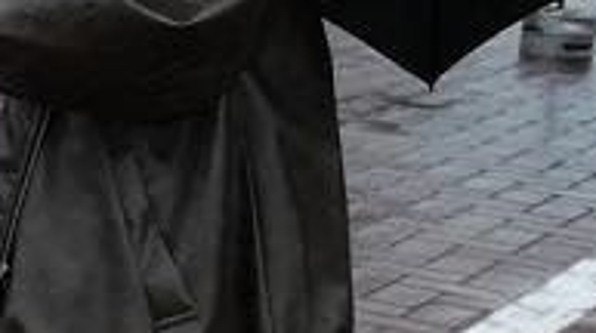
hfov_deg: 9.5
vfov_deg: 6.8
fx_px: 2778
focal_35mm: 176
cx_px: -1211
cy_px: -108
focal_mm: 12
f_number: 4.5
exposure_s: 1/200
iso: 200
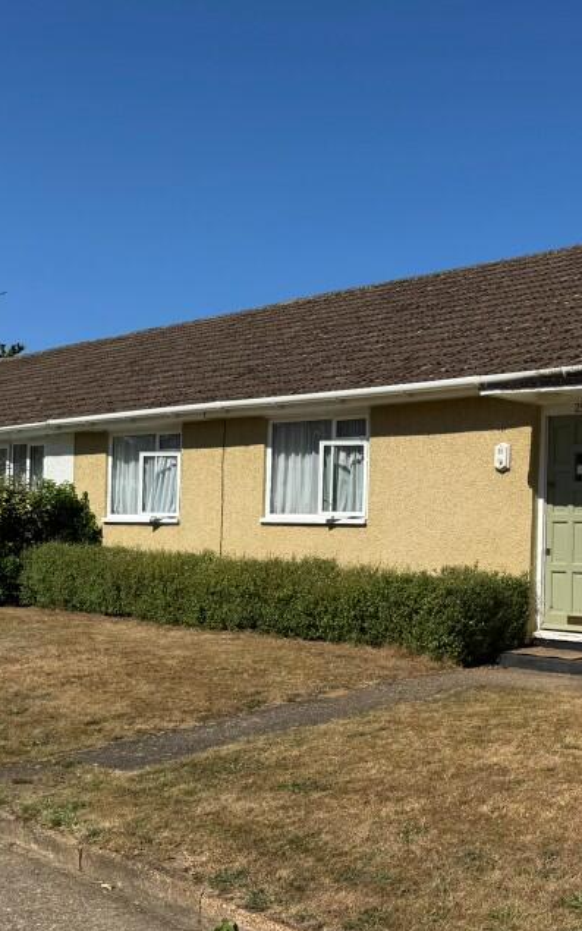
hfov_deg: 29.2
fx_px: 1040
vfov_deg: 47.9
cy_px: 562
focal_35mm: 41
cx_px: 582
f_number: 1.78
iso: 80
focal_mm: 6.76
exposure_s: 1/7092
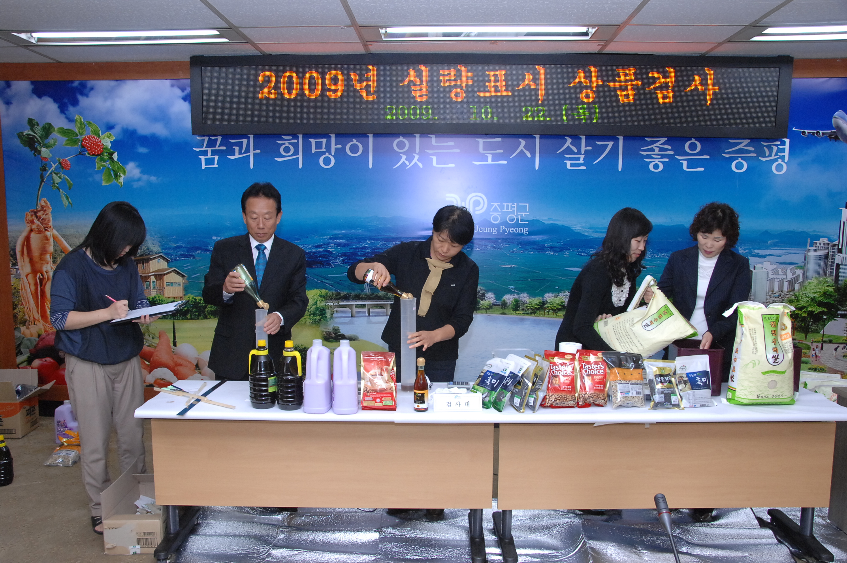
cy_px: 282
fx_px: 705
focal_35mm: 30
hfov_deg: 62.0
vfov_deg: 43.5
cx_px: 424
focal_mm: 20
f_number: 6.7
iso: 800
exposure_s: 1/60
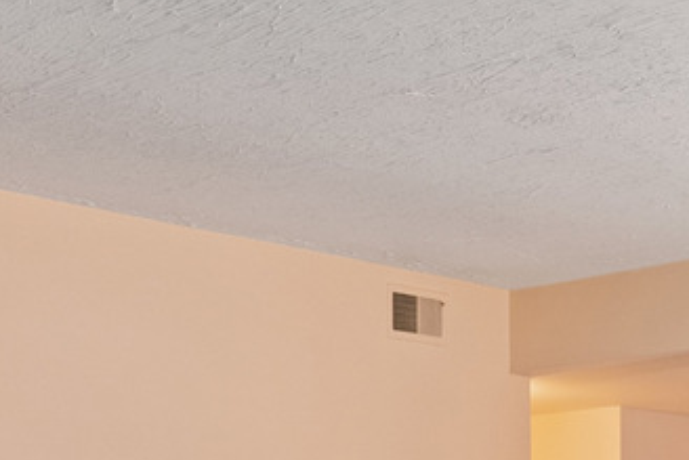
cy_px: 636
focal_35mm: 84
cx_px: 508
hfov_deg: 23.9
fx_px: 1608
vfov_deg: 15.3
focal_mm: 17
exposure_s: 1/1.25
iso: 320
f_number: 8
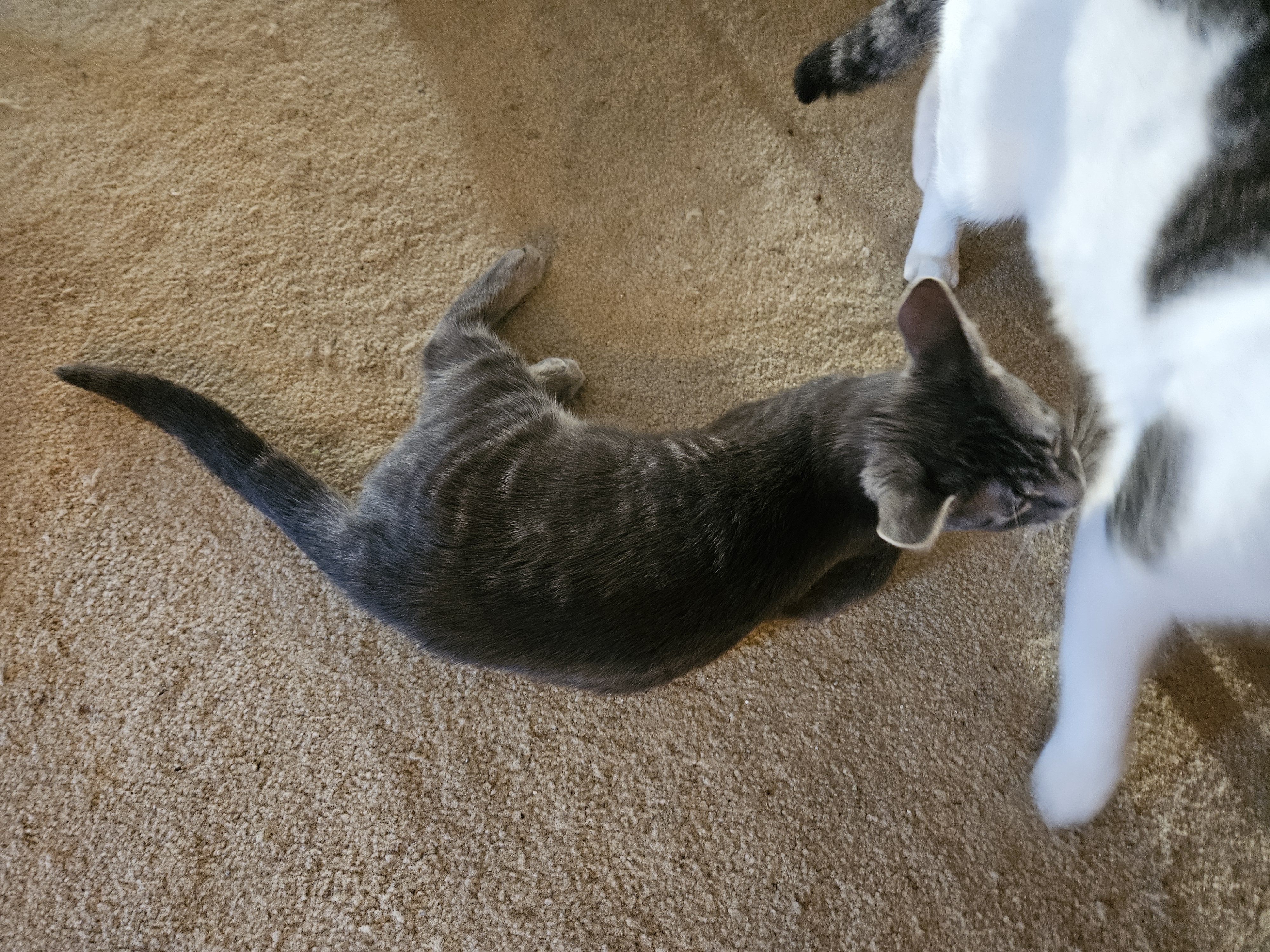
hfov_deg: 73.9
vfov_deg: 58.9
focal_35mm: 23
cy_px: 476
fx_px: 844
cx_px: 635
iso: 640
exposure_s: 1/24
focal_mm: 5.4
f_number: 1.8
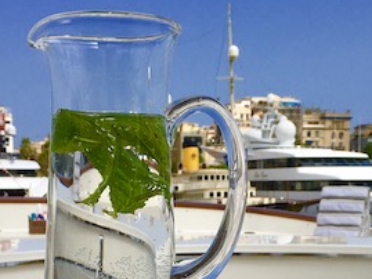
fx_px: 871
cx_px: 201
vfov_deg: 17.2
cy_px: 358
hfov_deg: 24.1
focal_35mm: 81
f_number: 2.2
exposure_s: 1/2404
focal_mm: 4.15
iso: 25
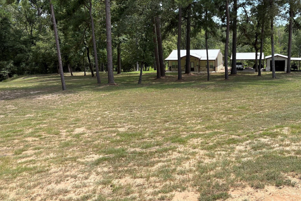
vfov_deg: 36.6
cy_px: 71
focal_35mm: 36
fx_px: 301
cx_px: 196
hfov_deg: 52.3
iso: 50
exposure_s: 1/1751
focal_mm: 5.96
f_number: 1.6
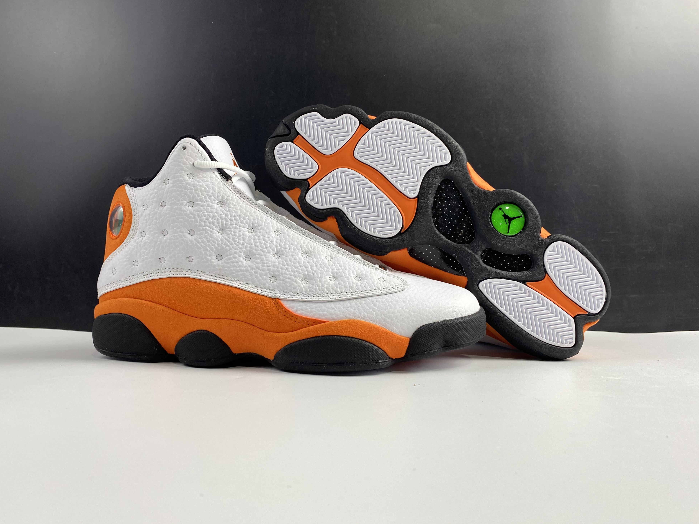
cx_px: 350
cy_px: 252
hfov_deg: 65.3
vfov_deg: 51.3
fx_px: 545
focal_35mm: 27
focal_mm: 4.25
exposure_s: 1/100
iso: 64
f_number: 1.8
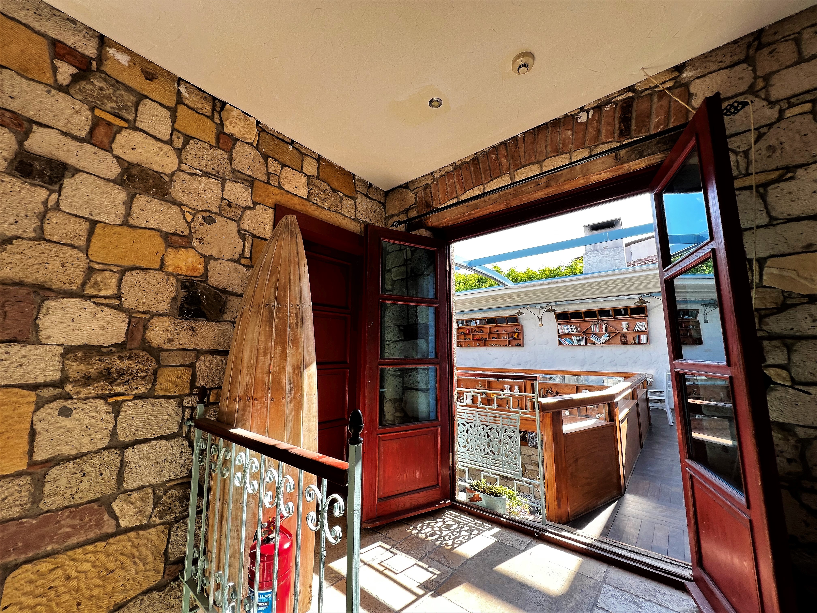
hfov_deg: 106.2
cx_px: 408
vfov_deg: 89.9
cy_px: 306
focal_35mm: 13
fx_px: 307
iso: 32
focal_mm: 1.57
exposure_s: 1/124
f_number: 1.8
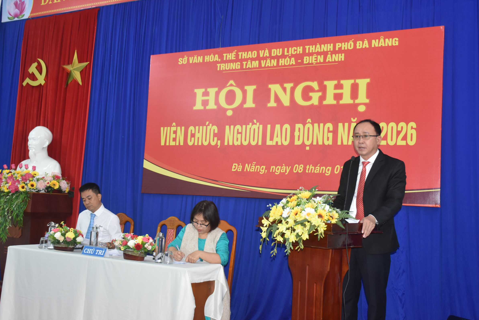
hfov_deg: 46.4
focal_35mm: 42
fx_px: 559
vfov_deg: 31.9
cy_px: 152
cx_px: 222
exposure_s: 1/60
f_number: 3.8
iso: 900
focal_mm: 26
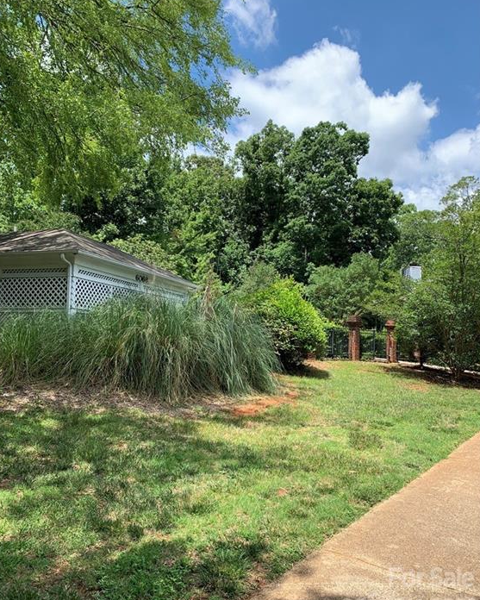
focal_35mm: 28
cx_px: 238
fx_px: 497
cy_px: 307
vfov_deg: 62.2
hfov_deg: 51.5
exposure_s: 1/1250
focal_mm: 4.25
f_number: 1.8
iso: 25
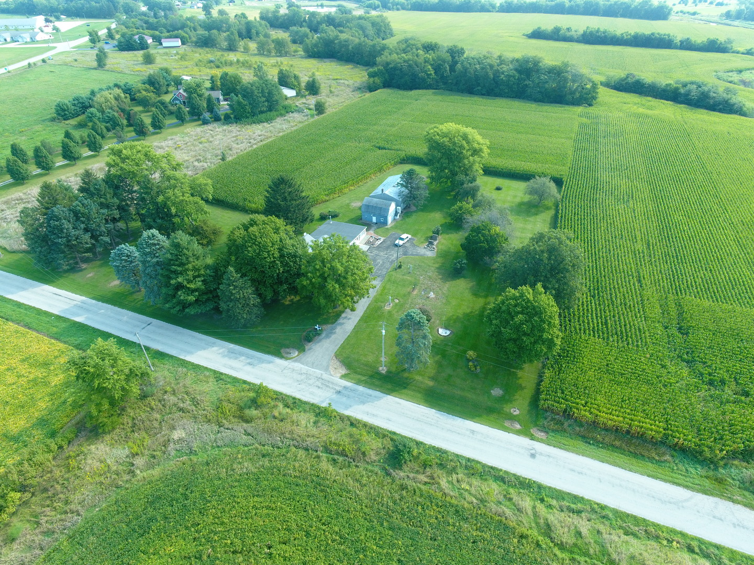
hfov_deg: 81.7
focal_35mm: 20
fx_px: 436
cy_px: 282
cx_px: 377
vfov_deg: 66.0
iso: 100
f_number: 2.8
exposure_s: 1/110
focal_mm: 3.61
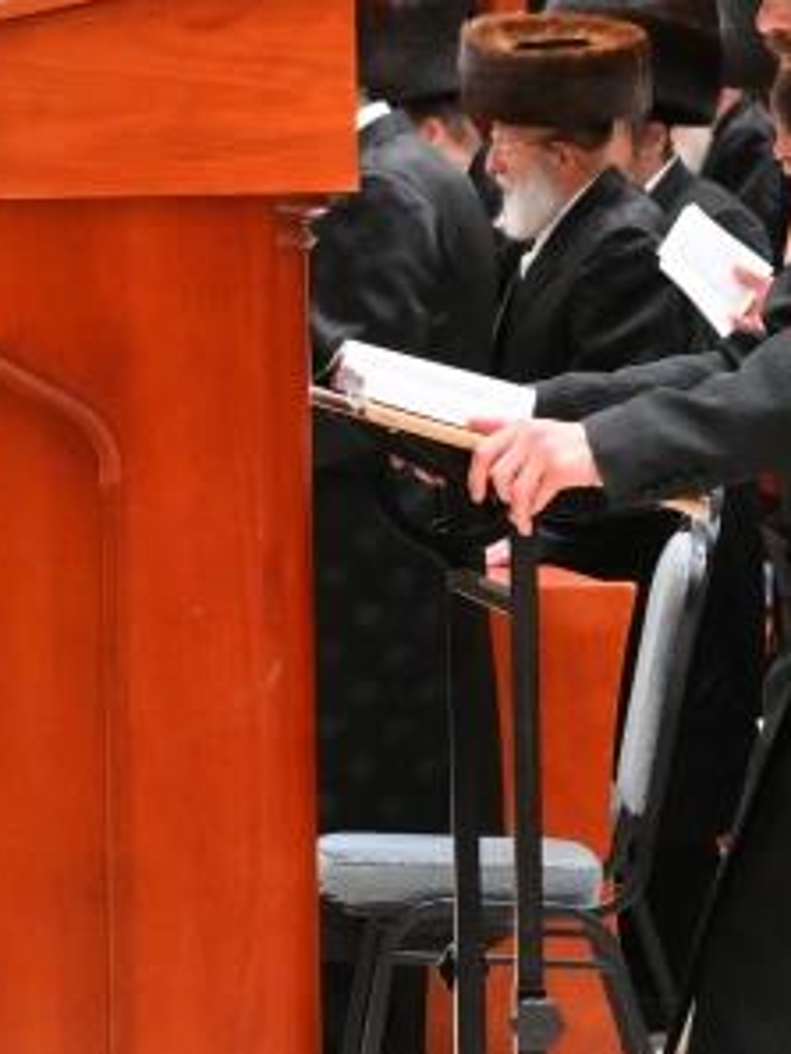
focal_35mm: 212
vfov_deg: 9.3
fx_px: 6454
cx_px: 802
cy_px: 415
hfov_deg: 7.0
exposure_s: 1/200
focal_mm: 43
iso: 1600
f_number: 4
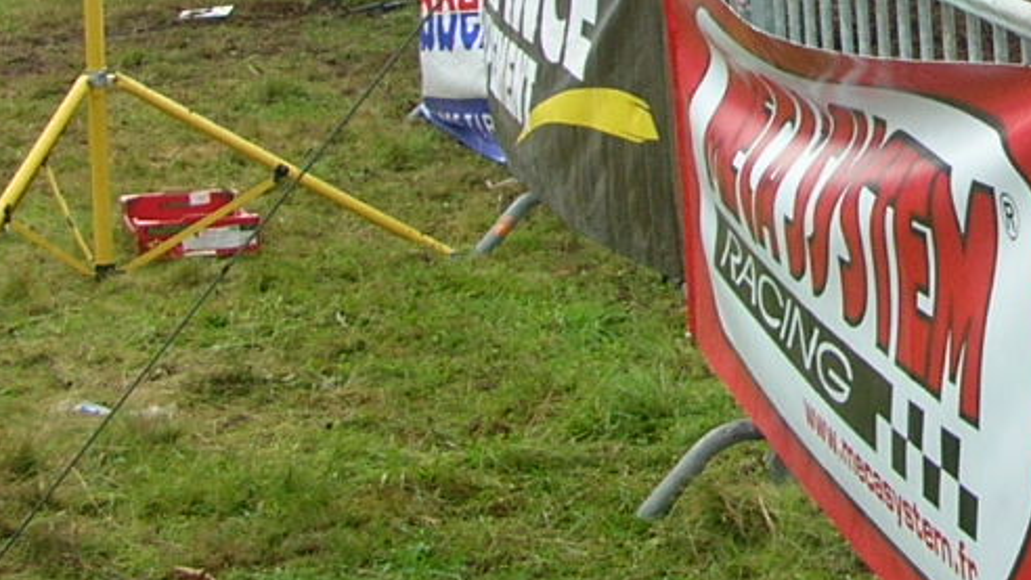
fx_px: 3391
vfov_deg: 9.6
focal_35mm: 124
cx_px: 1356
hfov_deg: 16.3
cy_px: -119
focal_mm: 5.8
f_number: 2.8
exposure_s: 1/184
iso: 50
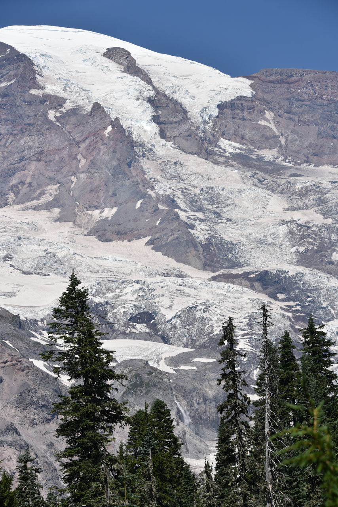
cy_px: 254
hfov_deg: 11.2
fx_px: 1717
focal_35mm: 122
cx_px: 169
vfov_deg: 16.8
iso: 100
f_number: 9
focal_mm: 122
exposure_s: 1/320
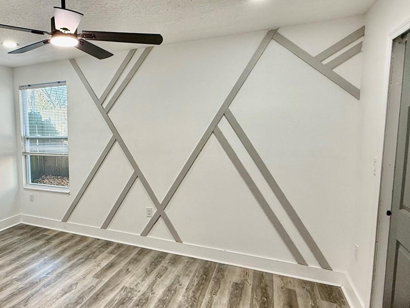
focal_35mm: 25
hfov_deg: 66.2
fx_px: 296
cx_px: 117
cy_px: 160
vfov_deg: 54.9
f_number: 2.2
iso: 160
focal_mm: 2.22
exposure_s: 1/120
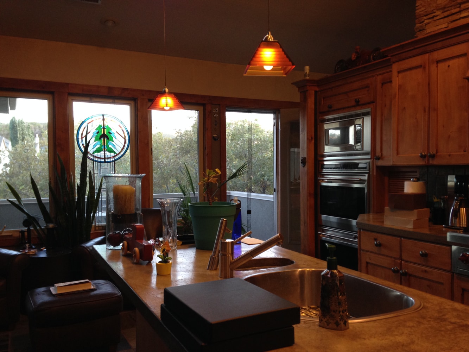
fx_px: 447
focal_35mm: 33
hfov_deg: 55.3
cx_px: 234
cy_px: 176
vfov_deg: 43.0
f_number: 2.4
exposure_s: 1/20
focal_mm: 4.12
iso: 100
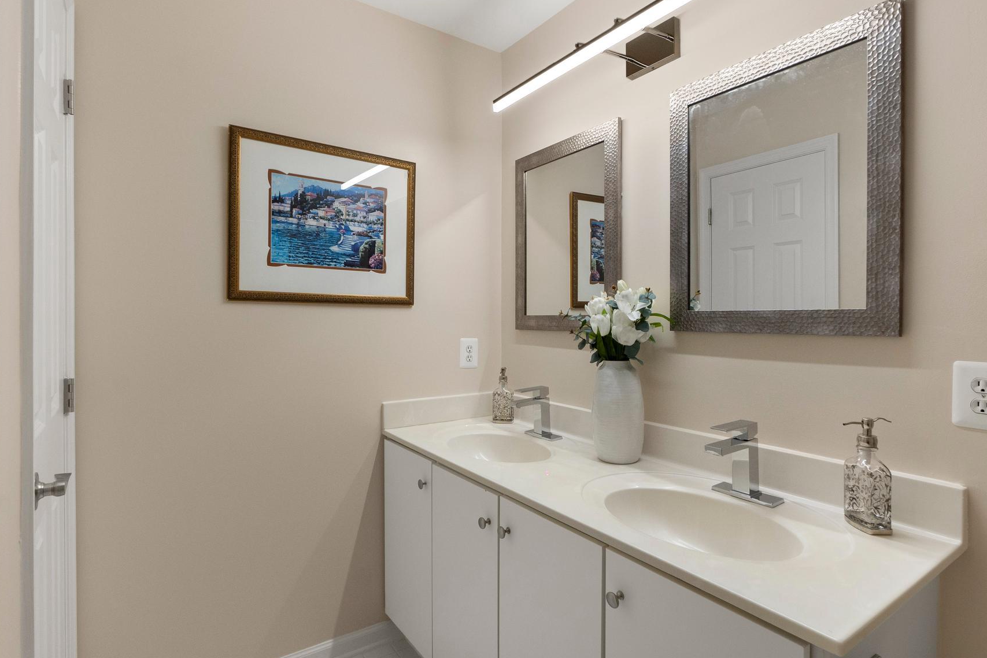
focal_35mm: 18
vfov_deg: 67.4
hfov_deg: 90.0
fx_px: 493
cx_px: 492
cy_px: 317
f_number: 8
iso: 640
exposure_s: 1/13
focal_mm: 10
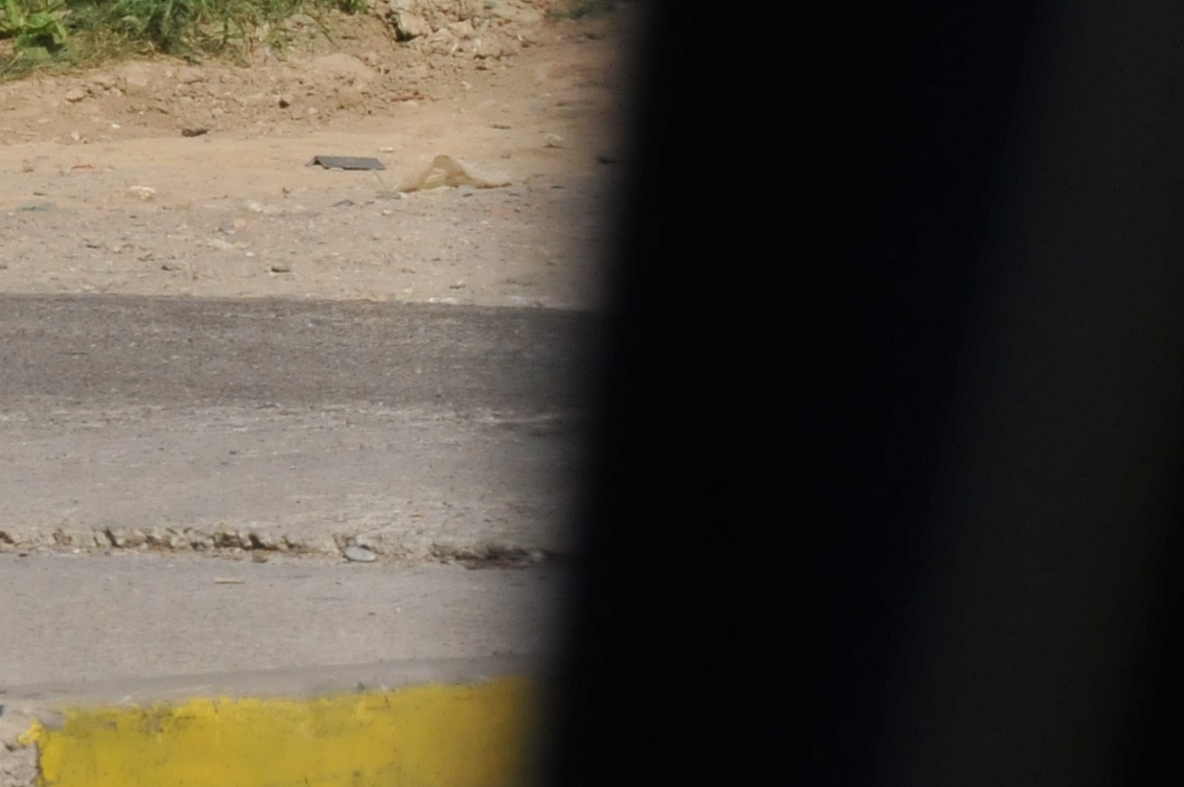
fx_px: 22374
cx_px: -612
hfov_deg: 3.0
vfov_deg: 2.0
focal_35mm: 681
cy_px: -650
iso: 800
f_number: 14
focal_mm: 120
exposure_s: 1/800
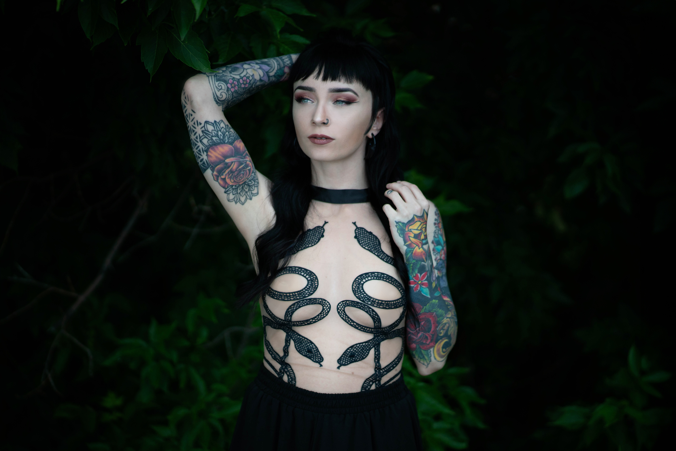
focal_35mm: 85
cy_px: 226
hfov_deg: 23.9
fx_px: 1596
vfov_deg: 16.1
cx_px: 338
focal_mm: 85
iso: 400
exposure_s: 1/5000
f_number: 1.8
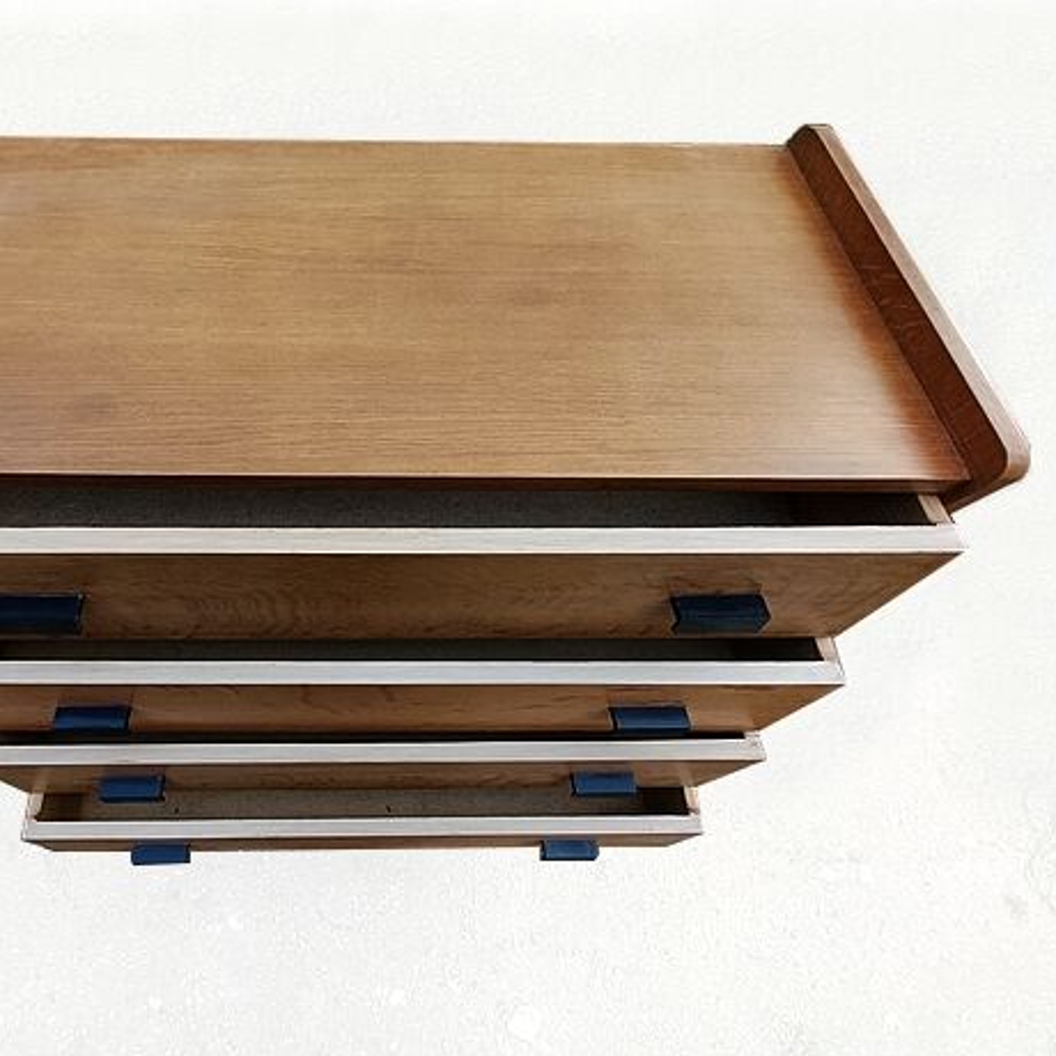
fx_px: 552
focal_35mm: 16
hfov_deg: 84.9
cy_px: 528
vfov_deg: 87.4
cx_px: 367
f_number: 2.2
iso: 100
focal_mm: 1.42
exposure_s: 1/100
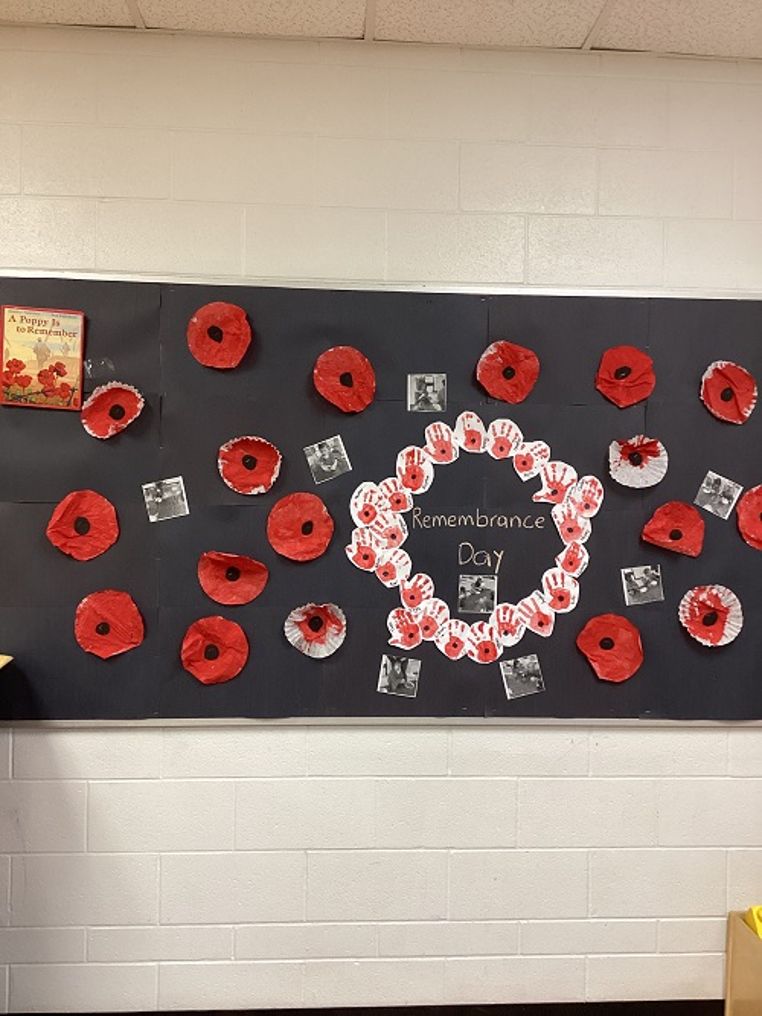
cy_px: 508
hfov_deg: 45.5
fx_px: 909
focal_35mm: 31
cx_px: 381
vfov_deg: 58.3
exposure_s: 1/50
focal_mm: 3.3
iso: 200
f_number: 2.4
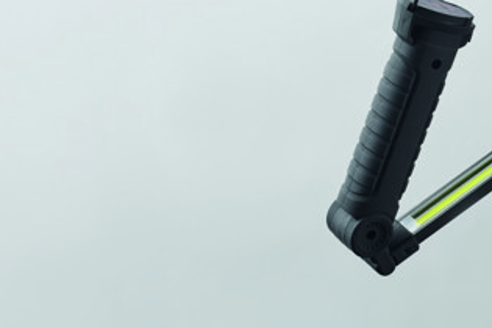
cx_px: 461
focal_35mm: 162
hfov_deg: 12.6
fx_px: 2214
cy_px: 69
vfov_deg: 8.5
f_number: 13
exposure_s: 1/125
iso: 160
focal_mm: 85
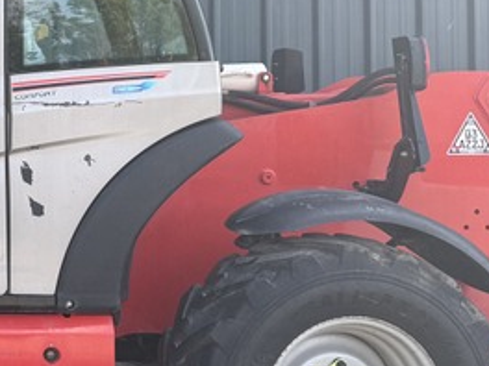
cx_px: -315
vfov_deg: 15.8
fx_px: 1314
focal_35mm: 93
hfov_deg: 18.0
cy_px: 91
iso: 80
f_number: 1.78
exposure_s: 1/840
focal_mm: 6.76
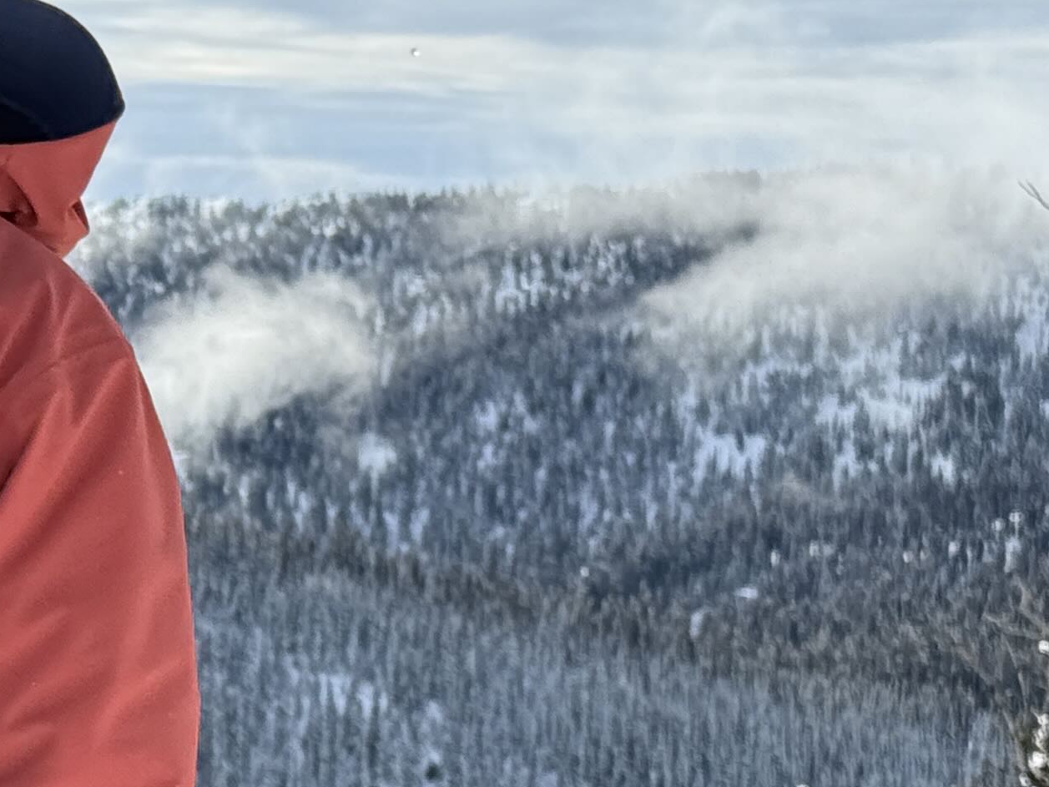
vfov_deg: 9.6
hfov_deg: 12.2
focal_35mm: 154
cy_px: 699
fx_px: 4667
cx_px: -579
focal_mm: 6.76
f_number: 1.78
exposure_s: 1/4098
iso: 100
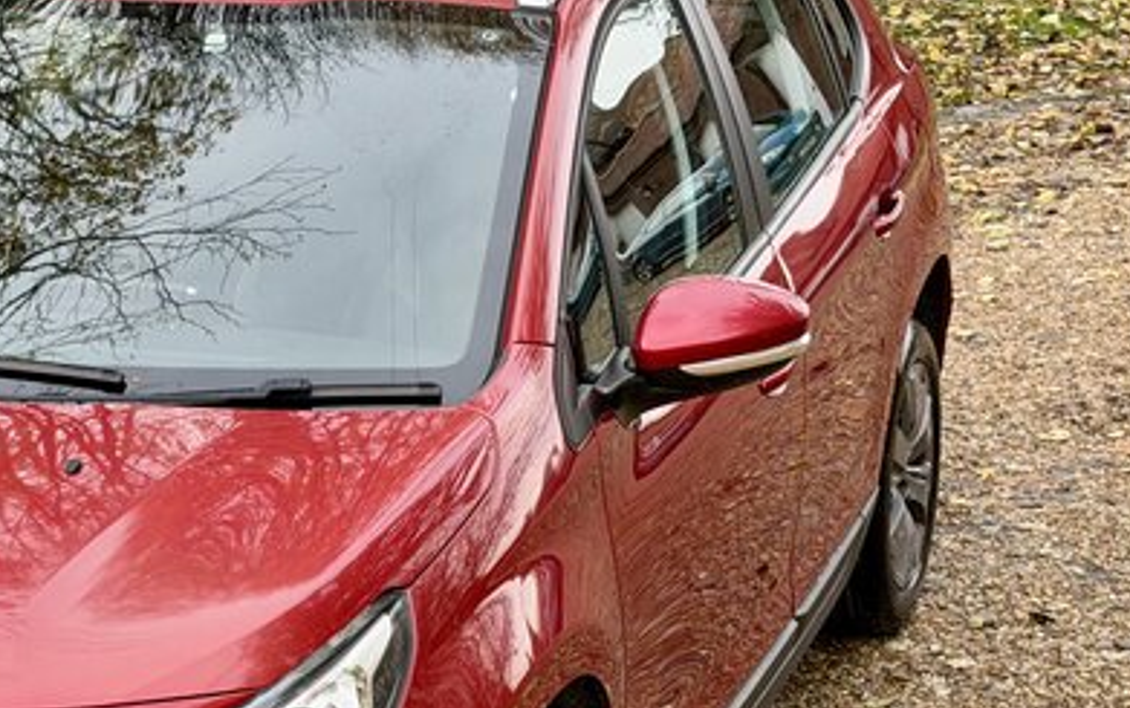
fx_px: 3205
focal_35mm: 104
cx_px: 197
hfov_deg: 19.7
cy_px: 607
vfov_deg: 12.5
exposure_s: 1/251
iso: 64
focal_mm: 6.76
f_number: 1.78
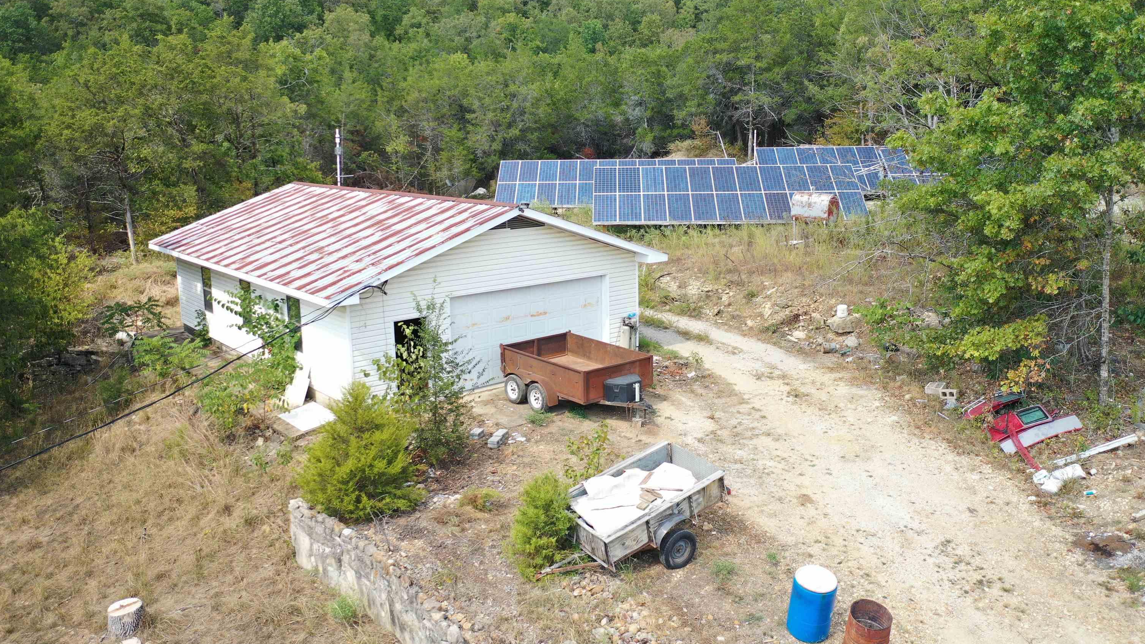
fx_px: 911
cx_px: 585
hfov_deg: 64.3
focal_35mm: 30
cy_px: 296
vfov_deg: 38.9
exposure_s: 1/30
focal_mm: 10.26
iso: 160
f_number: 2.8
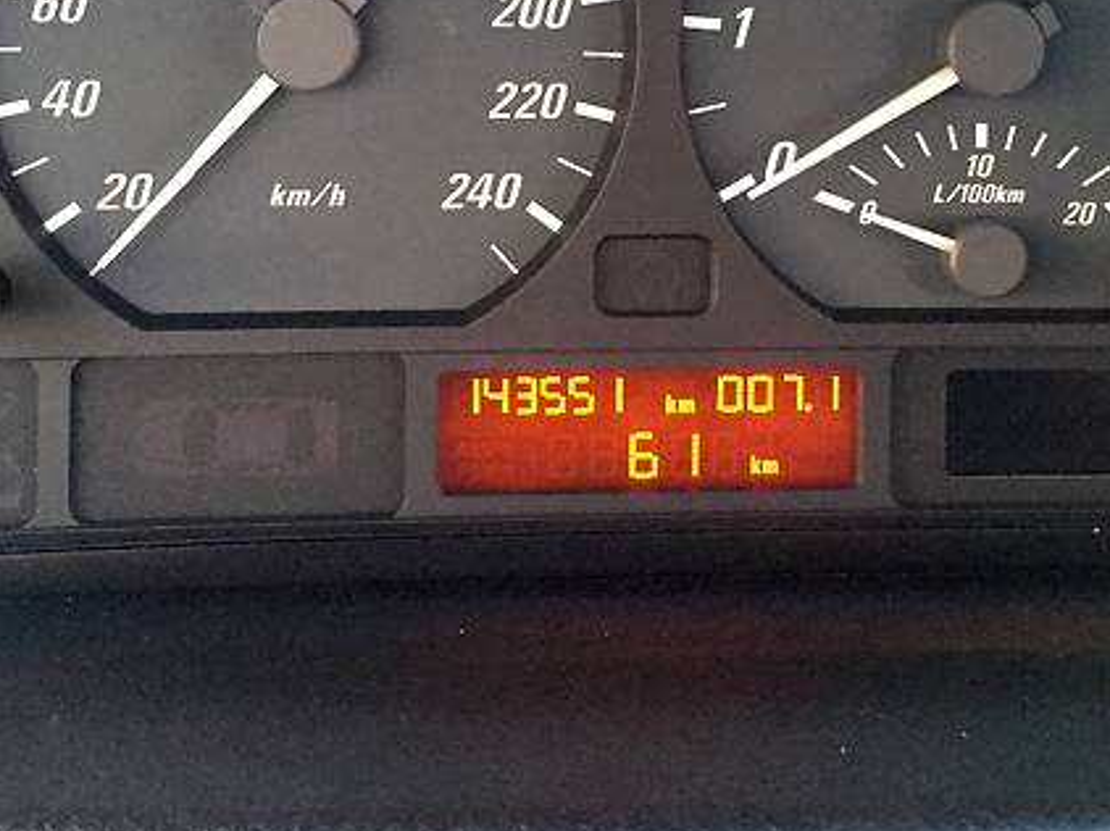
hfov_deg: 34.9
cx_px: 587
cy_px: 79
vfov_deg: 25.7
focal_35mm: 55
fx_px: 1763
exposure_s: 1/25
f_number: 2.2
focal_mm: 4.2
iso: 250
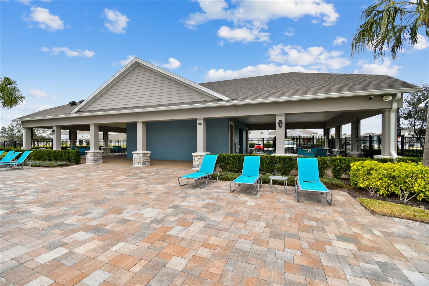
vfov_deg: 77.3
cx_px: 214
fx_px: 179
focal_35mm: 15
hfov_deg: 100.4
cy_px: 143
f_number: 7.1
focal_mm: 10
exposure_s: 1/50
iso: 100
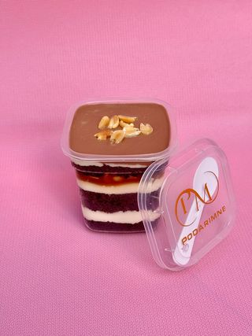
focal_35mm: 48
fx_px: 466
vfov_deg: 39.7
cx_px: 126
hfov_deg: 30.3
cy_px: 168
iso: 64
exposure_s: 1/1818
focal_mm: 6.76
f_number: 1.78
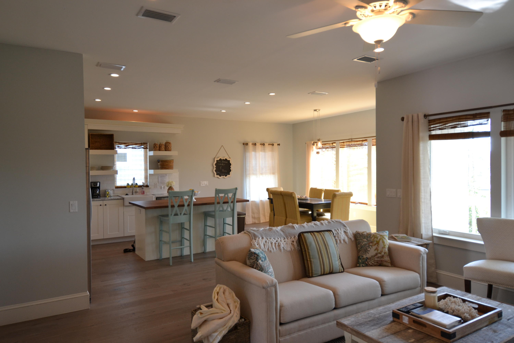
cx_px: 257
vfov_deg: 53.1
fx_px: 343
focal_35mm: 24
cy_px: 172
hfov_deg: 73.7
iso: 400
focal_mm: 16
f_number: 5
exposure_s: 1/100
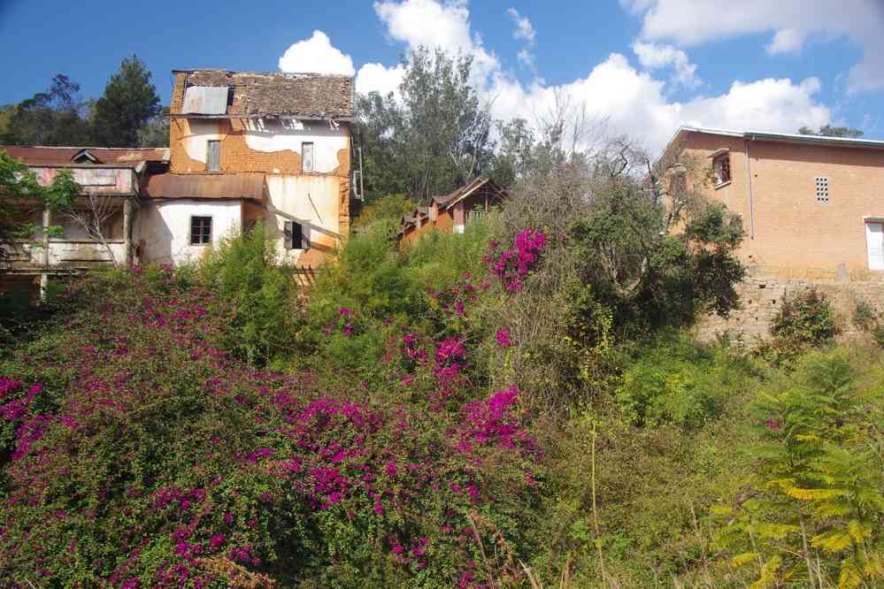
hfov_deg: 48.1
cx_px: 442
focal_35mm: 40
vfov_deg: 33.1
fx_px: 991
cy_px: 294
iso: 200
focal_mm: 26.9
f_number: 11
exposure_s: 1/60
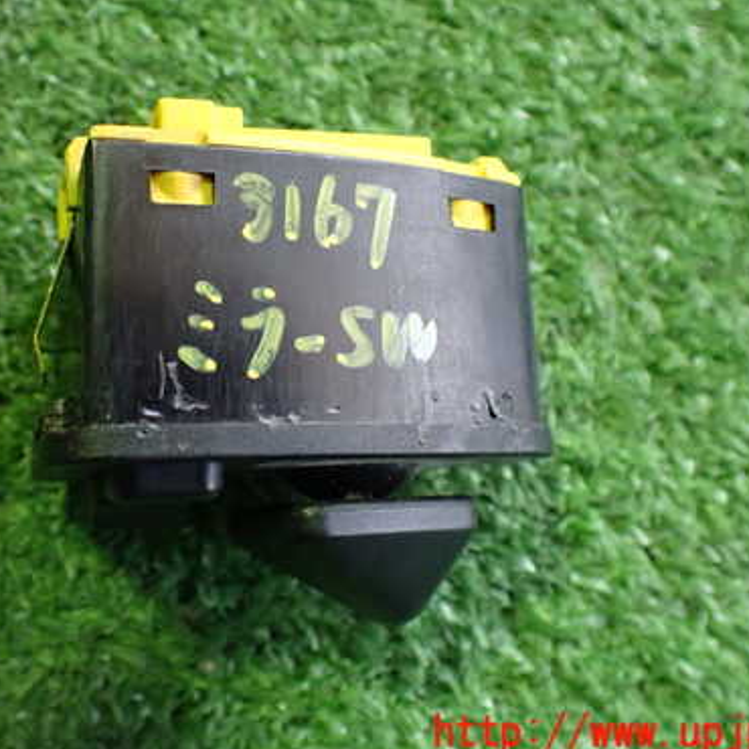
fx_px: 1053
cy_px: 304
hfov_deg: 38.9
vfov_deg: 39.0
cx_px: 283
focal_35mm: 43
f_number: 2.3
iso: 800
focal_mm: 5.4
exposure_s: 1/60
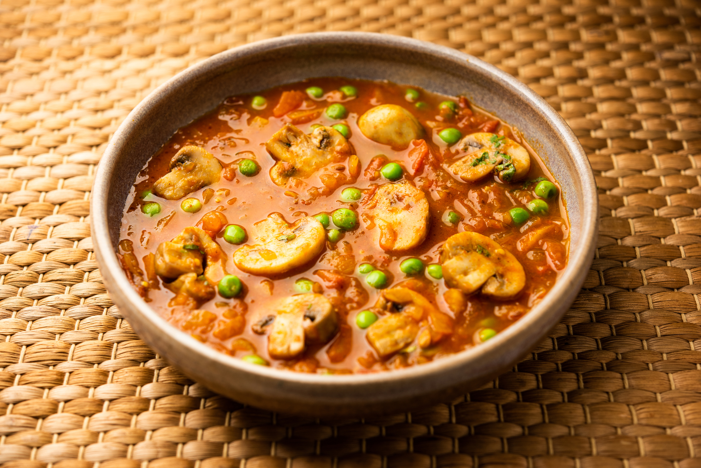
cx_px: 350
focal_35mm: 60
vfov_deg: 22.6
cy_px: 234
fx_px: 1169
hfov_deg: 33.4
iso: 125
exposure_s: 1/125
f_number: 5
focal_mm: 60
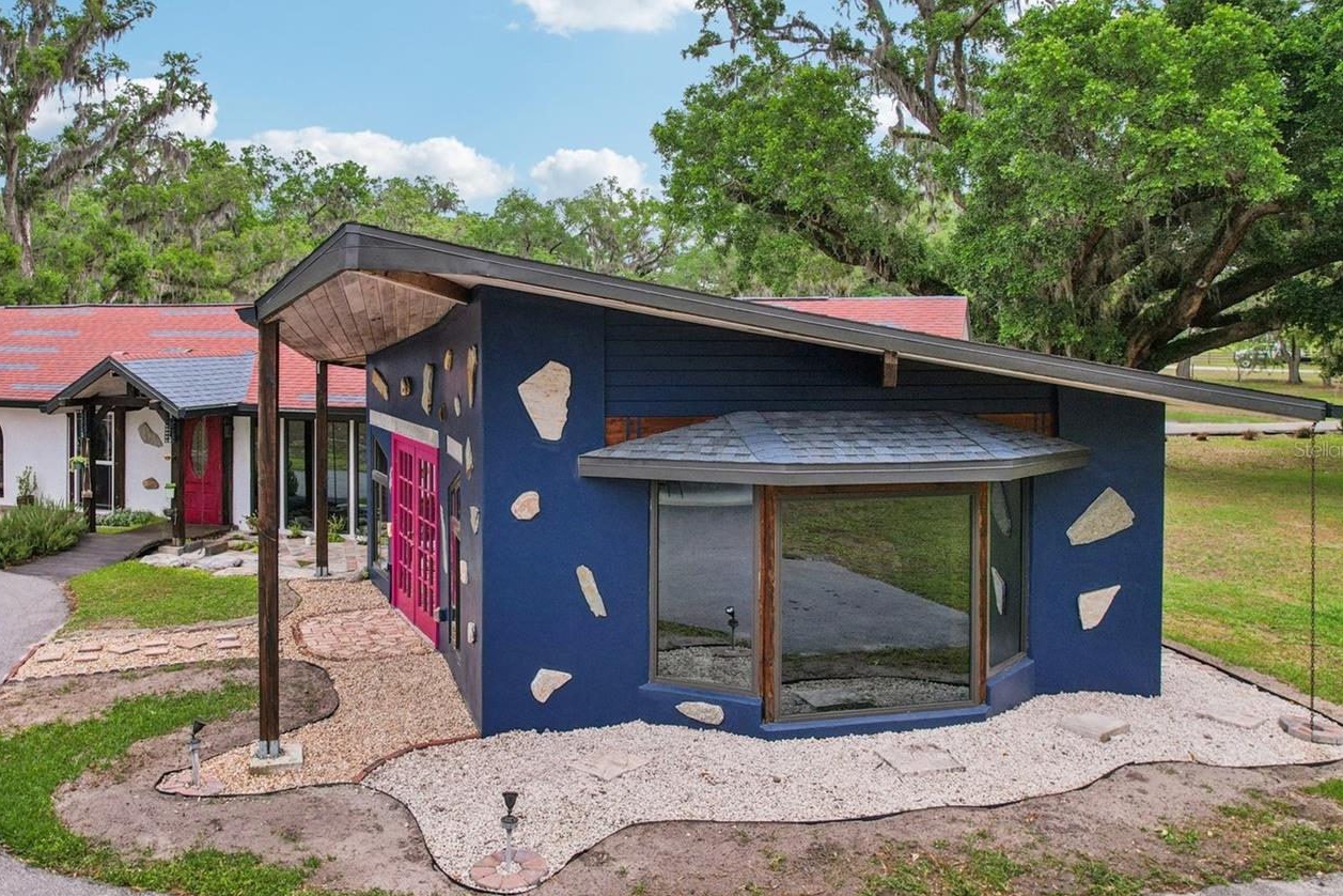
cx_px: 534
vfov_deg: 46.4
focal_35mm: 28
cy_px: 449
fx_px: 1044
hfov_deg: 64.8
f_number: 2.8
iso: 100
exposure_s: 1/1600
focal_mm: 8.4
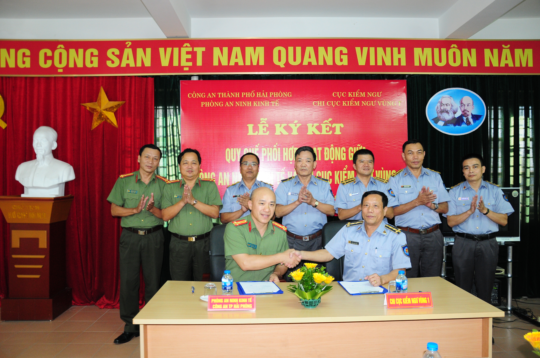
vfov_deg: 47.8
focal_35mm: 27
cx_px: 270
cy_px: 179
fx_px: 405
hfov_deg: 67.4
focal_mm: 18
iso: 800
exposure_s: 1/60
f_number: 3.5
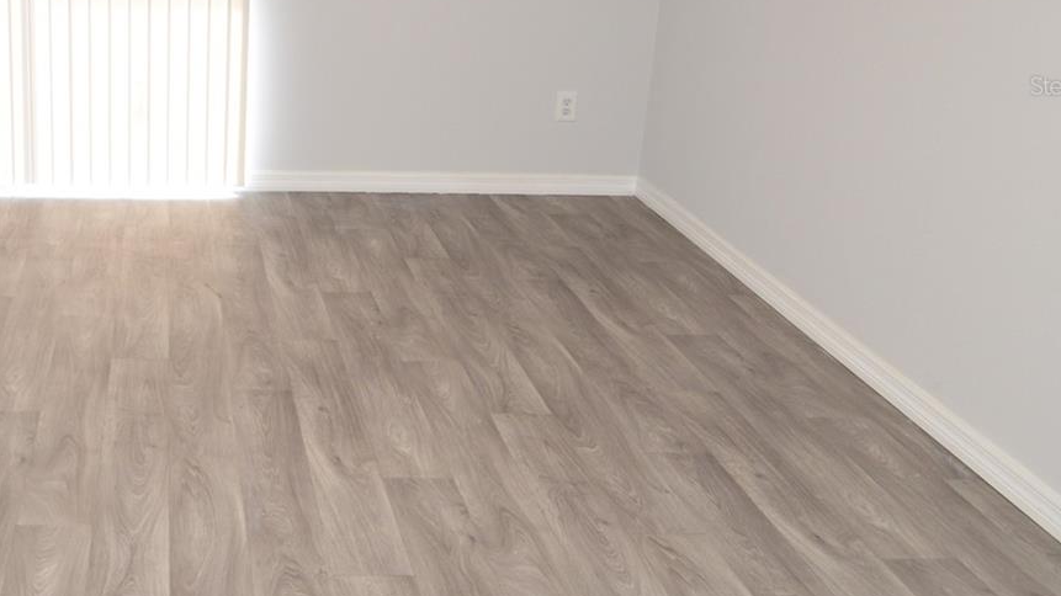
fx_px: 985
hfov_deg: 51.5
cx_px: 154
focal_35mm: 35
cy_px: 86
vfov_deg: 32.4
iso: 400
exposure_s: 1/80
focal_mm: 12
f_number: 4.5
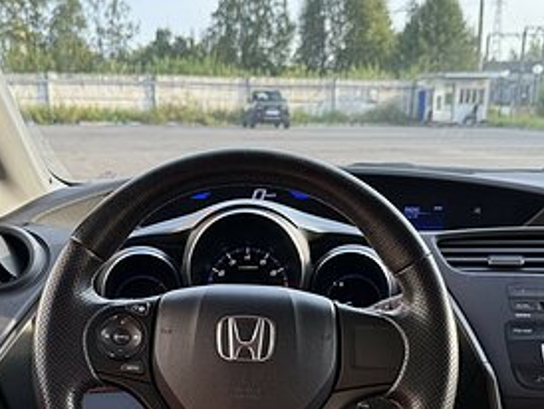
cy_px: 313
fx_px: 755
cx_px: 248
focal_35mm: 48
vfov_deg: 29.8
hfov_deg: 39.6
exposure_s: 1/232
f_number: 1.78
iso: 80
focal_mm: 6.76
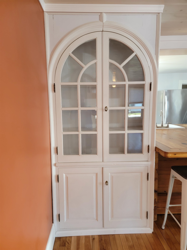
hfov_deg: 56.8
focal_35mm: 24
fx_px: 173
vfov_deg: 71.6
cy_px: 125
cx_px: 94
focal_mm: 6.7
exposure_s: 1/120
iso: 320
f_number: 1.8
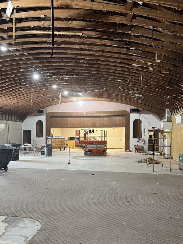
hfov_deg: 39.3
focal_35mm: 36
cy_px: 136
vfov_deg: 51.3
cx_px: 64
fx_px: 254
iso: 500
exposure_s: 1/60
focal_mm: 6.76
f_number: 1.78
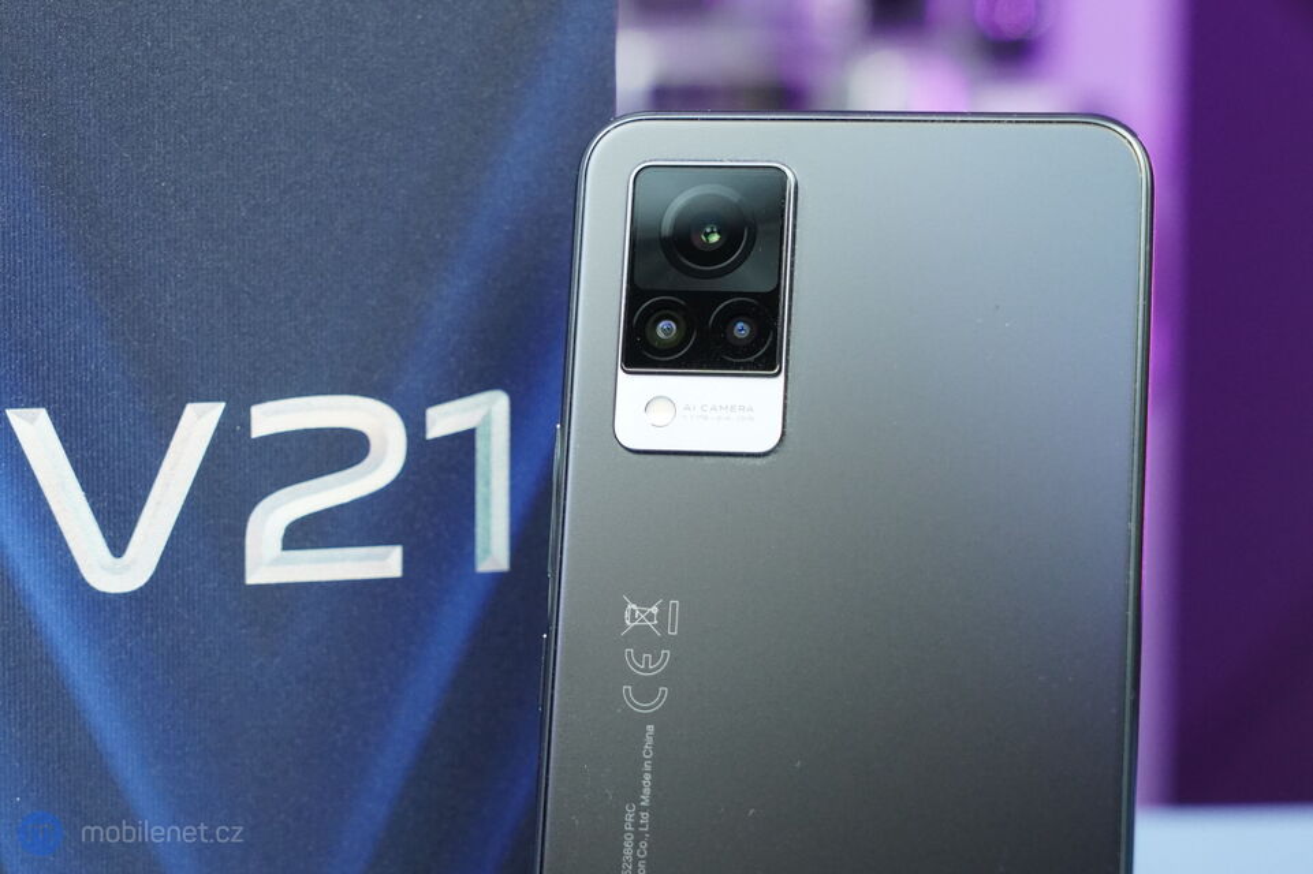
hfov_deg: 28.9
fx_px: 2552
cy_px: 437
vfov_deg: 19.4
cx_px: 656
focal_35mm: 70
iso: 5000
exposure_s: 1/200
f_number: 6.3
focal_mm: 70
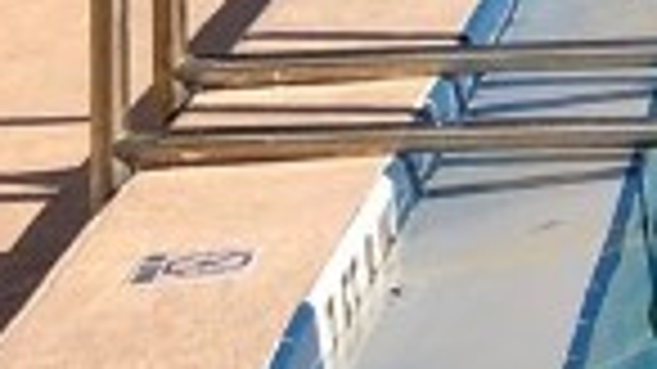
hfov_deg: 8.1
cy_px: -454
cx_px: 2205
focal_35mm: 214
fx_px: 3727
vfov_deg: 5.5
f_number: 1.8
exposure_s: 1/2183
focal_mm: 3.99
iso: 20
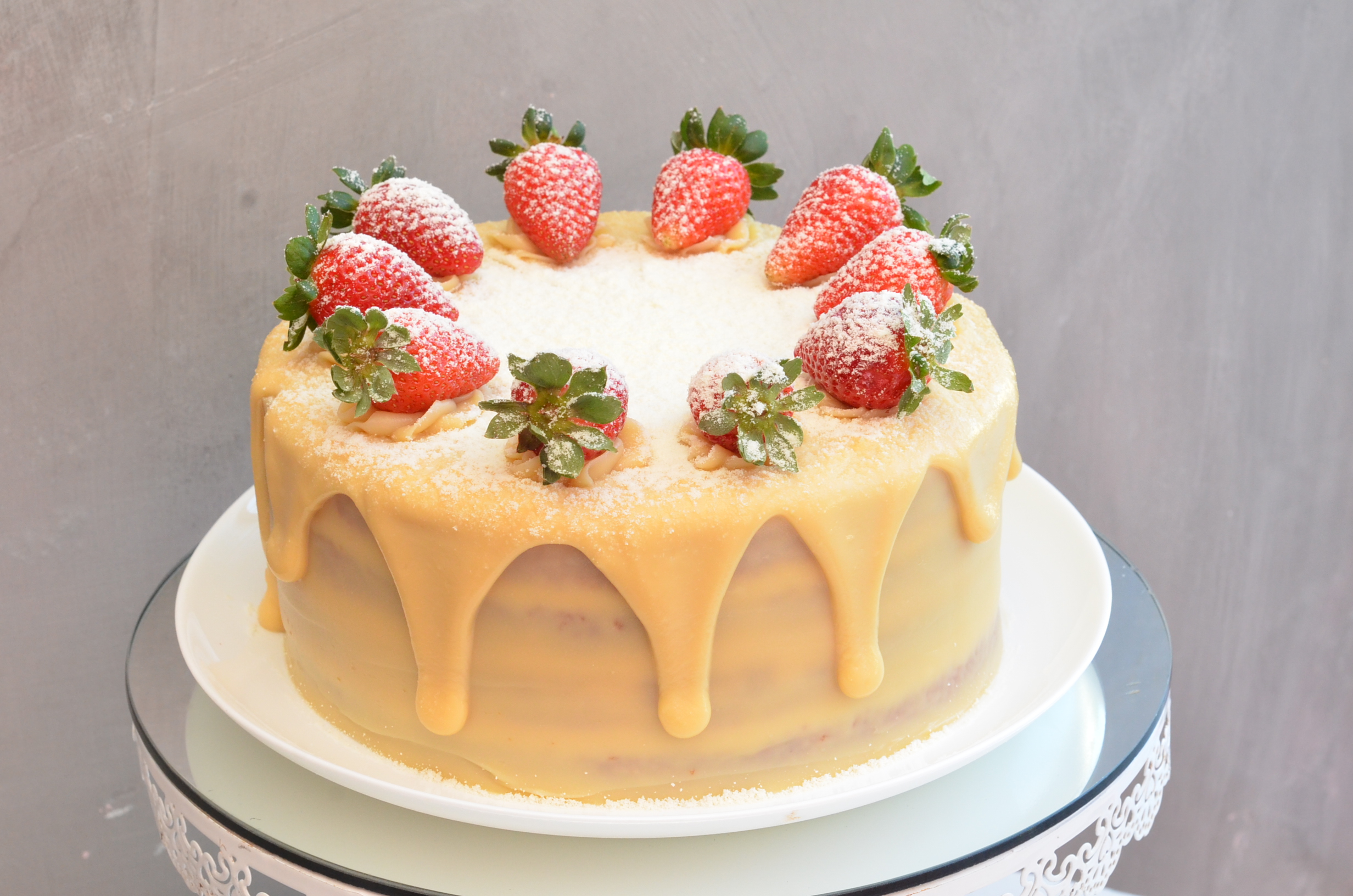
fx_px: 2813
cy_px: 448
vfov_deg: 18.1
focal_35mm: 75
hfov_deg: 27.0
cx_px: 676
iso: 1250
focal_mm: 50
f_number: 10
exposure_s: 1/100
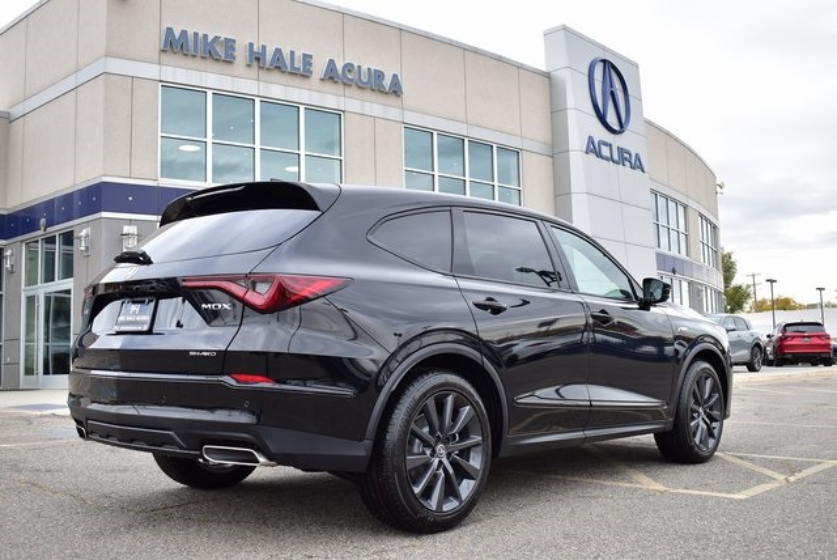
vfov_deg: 36.9
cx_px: 418
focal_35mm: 36
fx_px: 838
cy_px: 280
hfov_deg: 53.1
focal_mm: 24
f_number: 5.6
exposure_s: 1/125
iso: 100
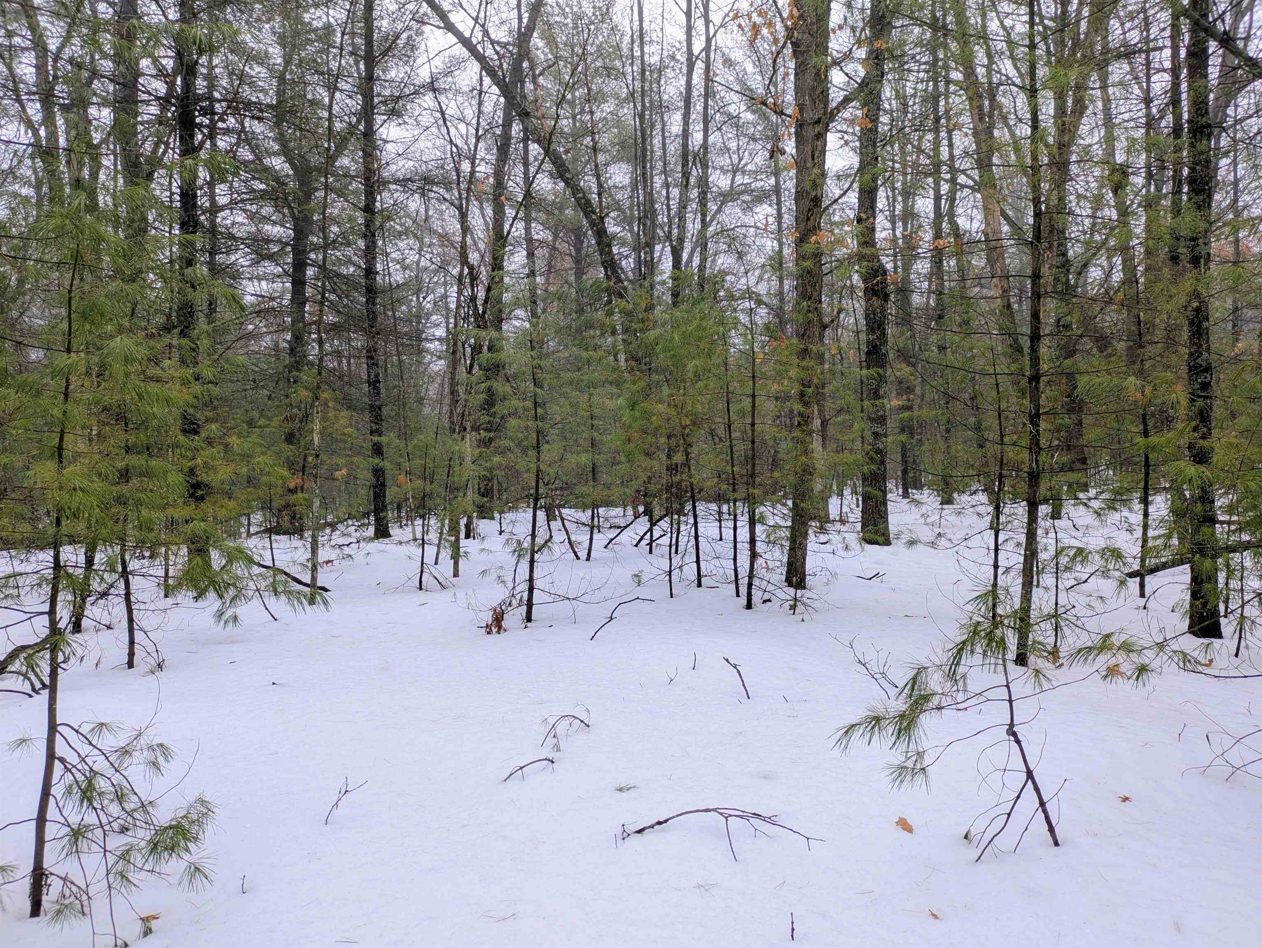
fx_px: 912
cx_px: 631
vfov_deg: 54.9
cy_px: 474
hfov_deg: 69.4
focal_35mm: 25
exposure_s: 1/169
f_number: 1.89
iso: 43
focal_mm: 5.43
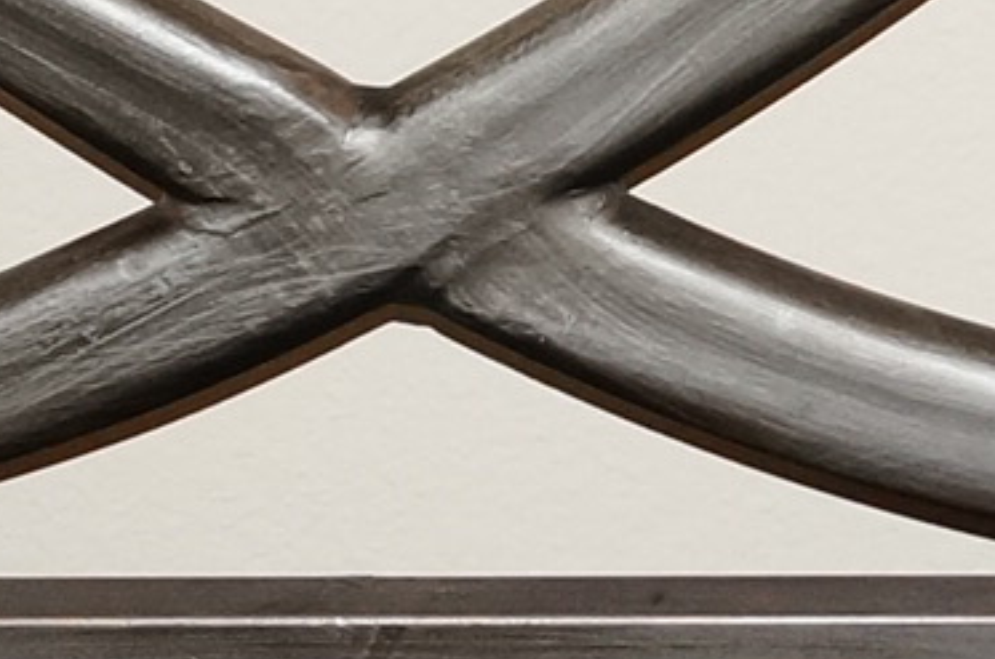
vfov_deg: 5.2
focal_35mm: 256
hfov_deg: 7.9
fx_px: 7060
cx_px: 1603
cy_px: -699
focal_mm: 26
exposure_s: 1/60
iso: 800
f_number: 4.5
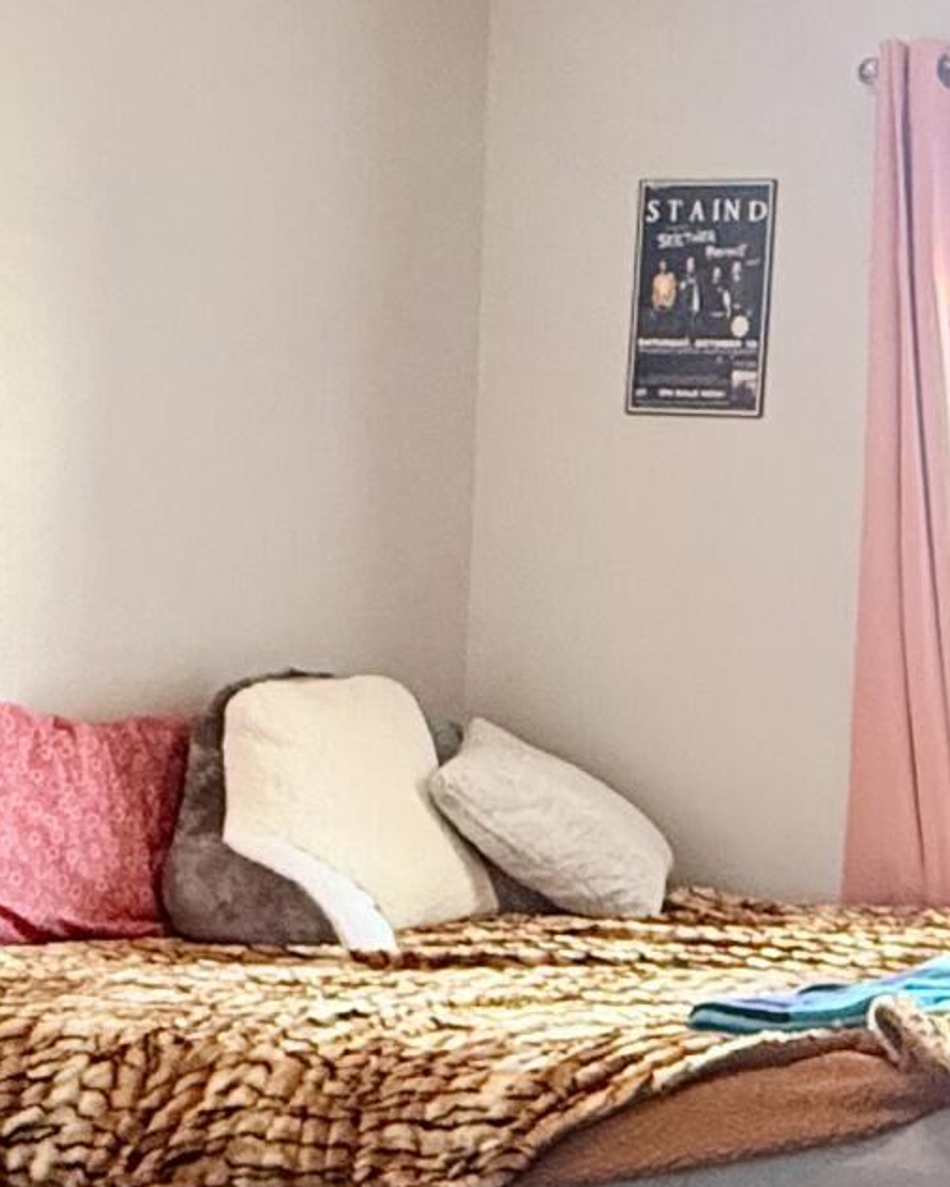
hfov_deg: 21.3
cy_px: 645
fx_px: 2284
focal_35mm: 65
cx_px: 1230
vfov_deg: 29.1
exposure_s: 1/60
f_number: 2.2
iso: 320
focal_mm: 2.22
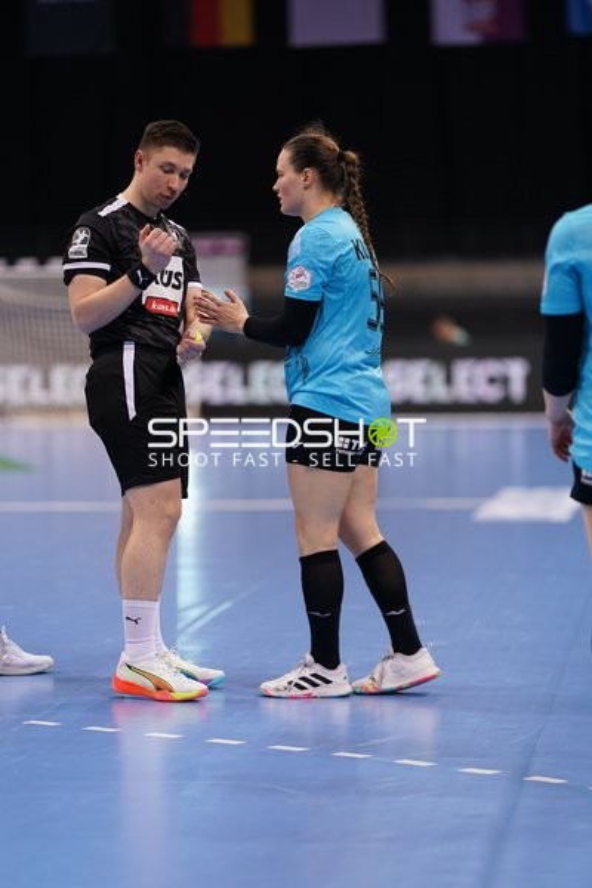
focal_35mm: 135
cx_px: 296
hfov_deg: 10.2
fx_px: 3330
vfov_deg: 15.2
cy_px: 444
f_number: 1.8
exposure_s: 1/1600
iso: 1250
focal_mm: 135
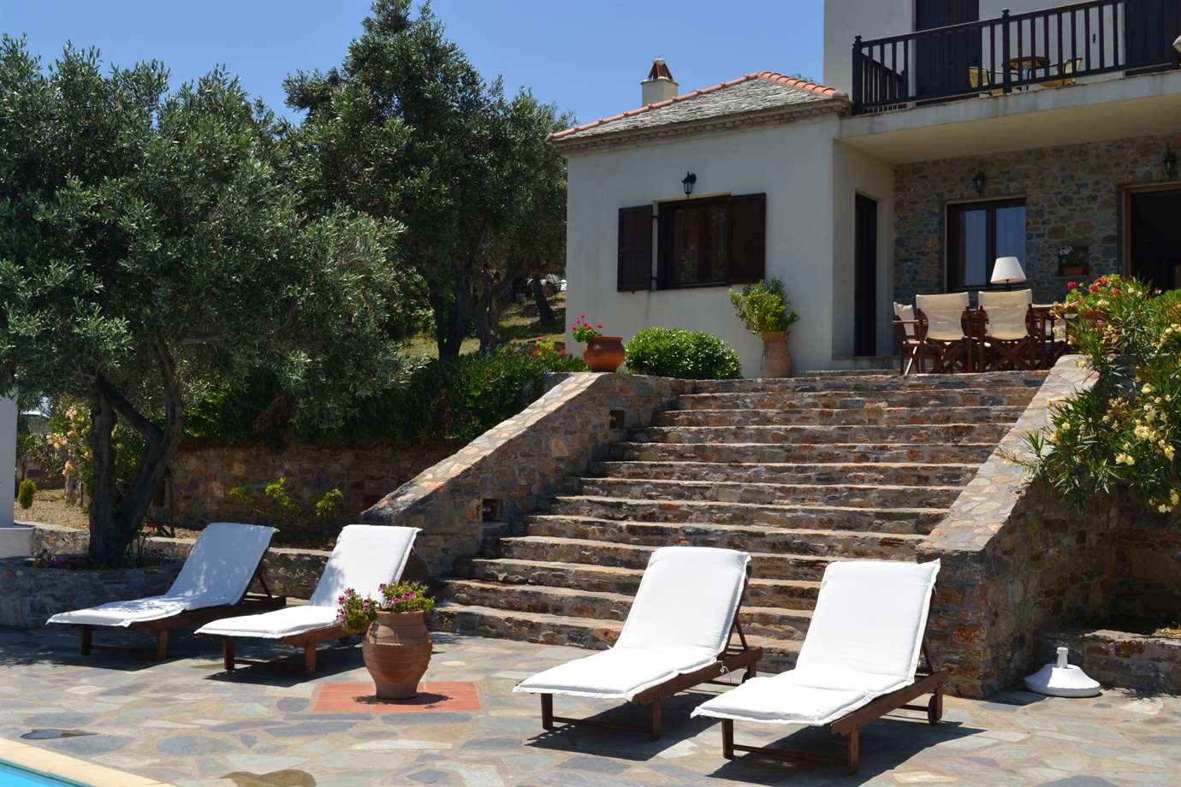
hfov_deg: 46.4
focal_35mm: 42
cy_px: 394
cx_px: 590
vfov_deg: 31.9
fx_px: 1378
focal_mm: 28
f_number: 10
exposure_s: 1/200
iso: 100
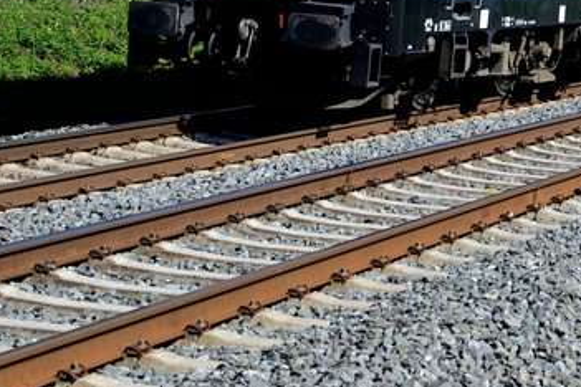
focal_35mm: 130
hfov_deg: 15.0
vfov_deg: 10.2
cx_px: 765
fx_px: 2098
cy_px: -184
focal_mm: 38
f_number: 5.6
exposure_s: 1/1600
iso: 250
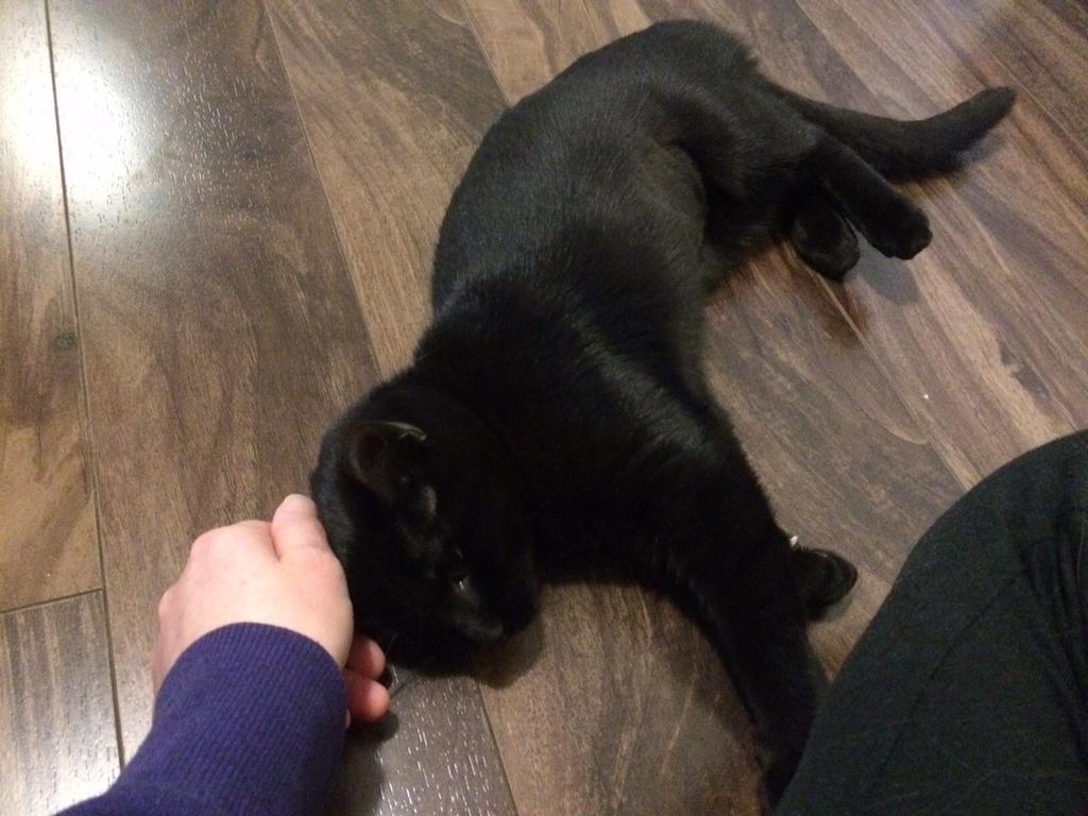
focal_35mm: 29
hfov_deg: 61.7
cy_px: 408
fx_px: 911
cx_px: 544
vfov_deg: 48.2
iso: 640
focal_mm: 4.15
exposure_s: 1/15
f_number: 2.2
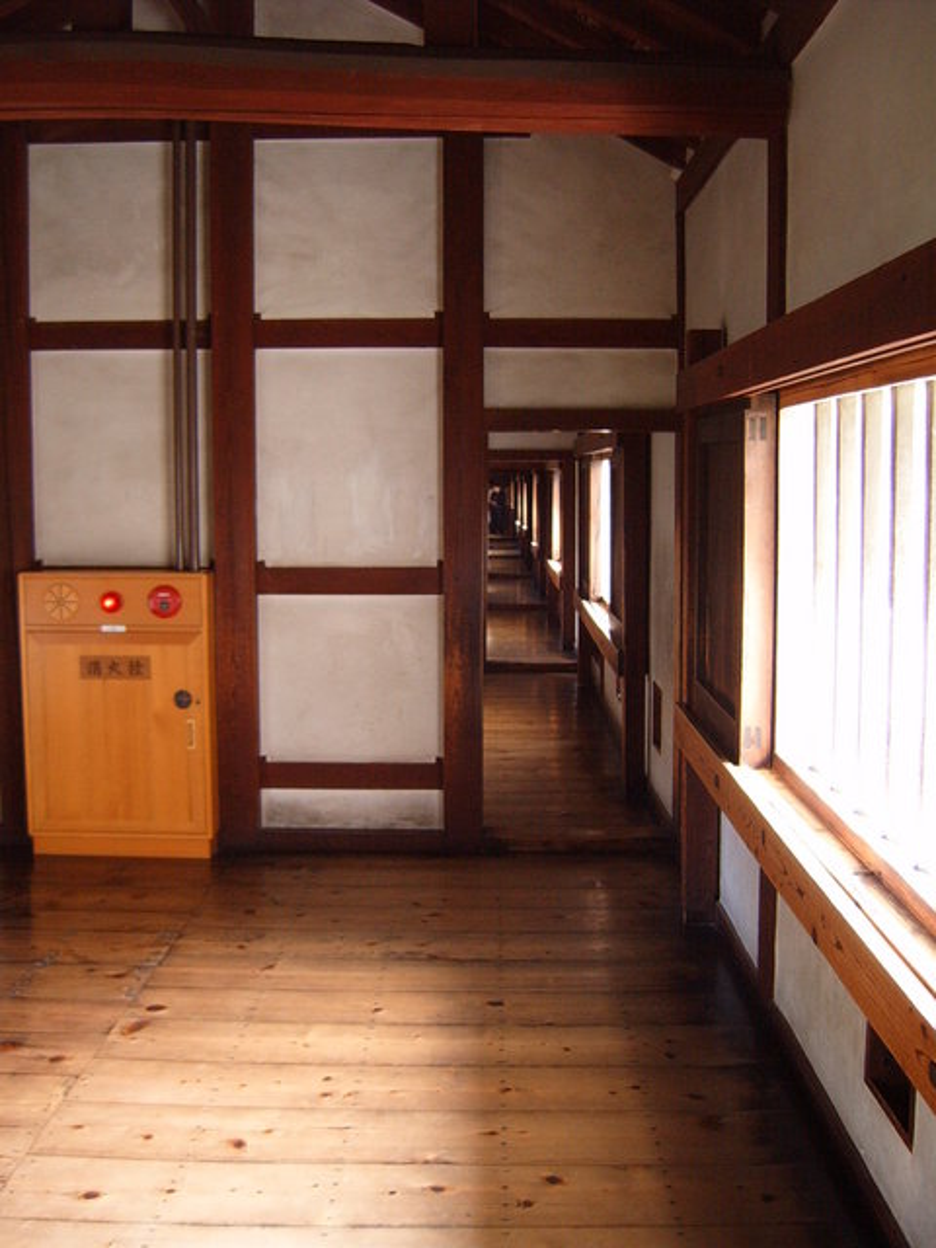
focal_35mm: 37
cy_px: 624
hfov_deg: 38.7
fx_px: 1334
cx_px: 468
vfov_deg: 50.1
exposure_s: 1/4
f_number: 2.9
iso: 141
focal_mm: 6.2
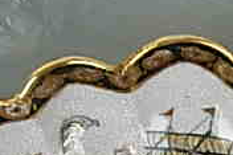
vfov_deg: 9.1
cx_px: 180
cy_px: 269
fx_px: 931
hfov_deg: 14.2
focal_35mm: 144
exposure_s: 1/33.9
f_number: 2.8
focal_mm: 7.8
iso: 79
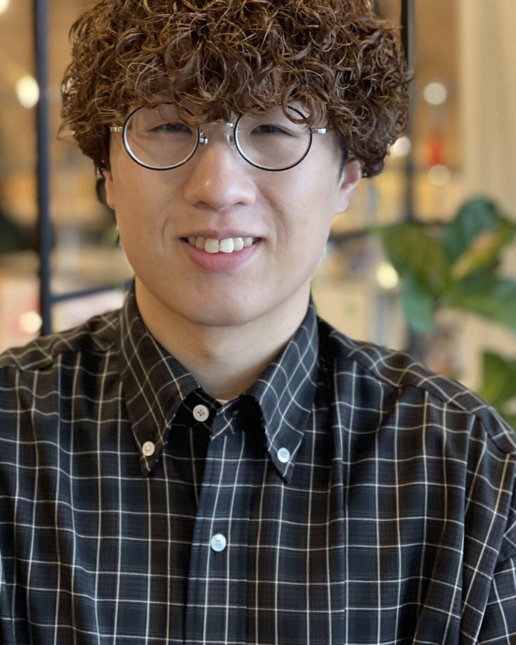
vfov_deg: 18.1
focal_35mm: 105
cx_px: 192
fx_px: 2005
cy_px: 135
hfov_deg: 14.7
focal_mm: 7.5
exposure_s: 1/40
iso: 250
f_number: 2.2
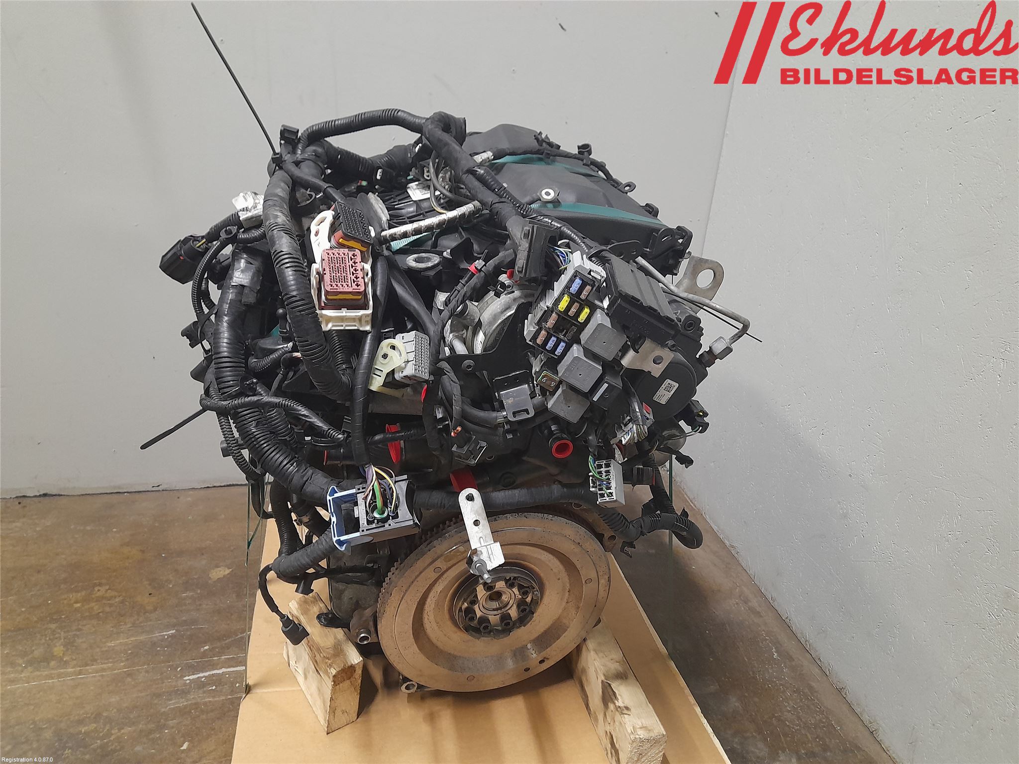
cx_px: 510
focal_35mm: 25
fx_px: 736
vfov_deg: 54.9
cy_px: 382
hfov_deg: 69.4
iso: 400
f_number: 2
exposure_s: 1/50
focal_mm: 4.6
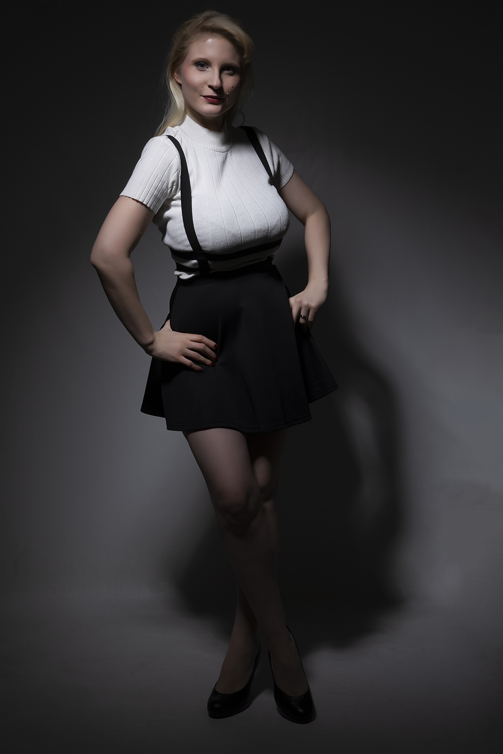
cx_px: 252
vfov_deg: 39.6
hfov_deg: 27.0
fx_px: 1048
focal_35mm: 50
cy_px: 377
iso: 100
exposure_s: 1/200
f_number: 16
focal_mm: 50
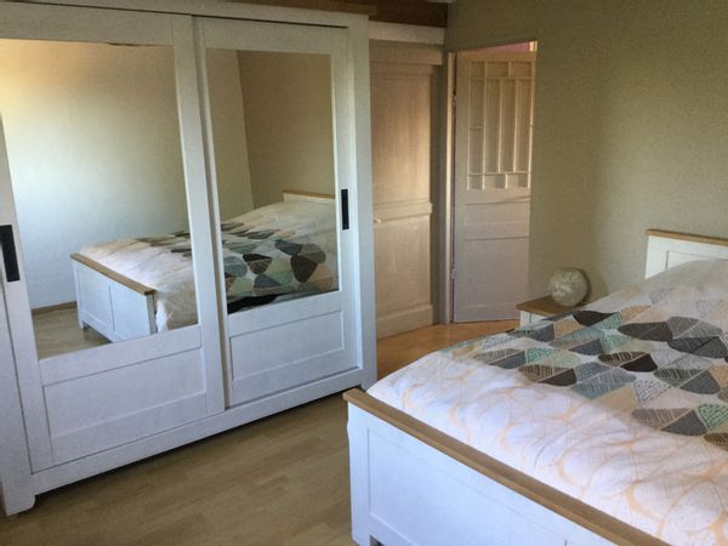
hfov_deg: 58.4
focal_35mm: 31
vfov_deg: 45.4
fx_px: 652
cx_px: 364
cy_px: 273
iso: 160
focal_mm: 3.3
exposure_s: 1/33
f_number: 2.4
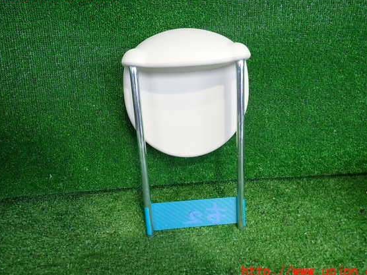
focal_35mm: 27
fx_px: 286
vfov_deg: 51.3
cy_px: 132
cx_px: 193
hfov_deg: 65.3
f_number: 2
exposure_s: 1/30
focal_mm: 4.5
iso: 200
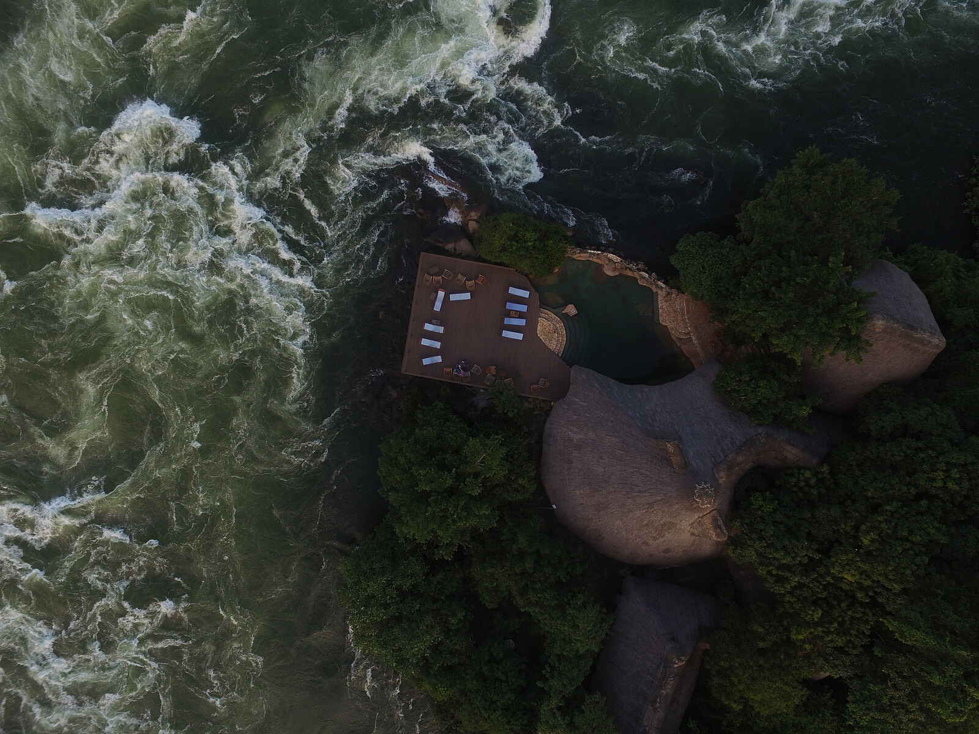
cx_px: 490
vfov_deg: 66.0
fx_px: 566
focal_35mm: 20
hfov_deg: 81.7
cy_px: 367
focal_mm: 3.61
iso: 124
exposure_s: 1/100
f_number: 2.8
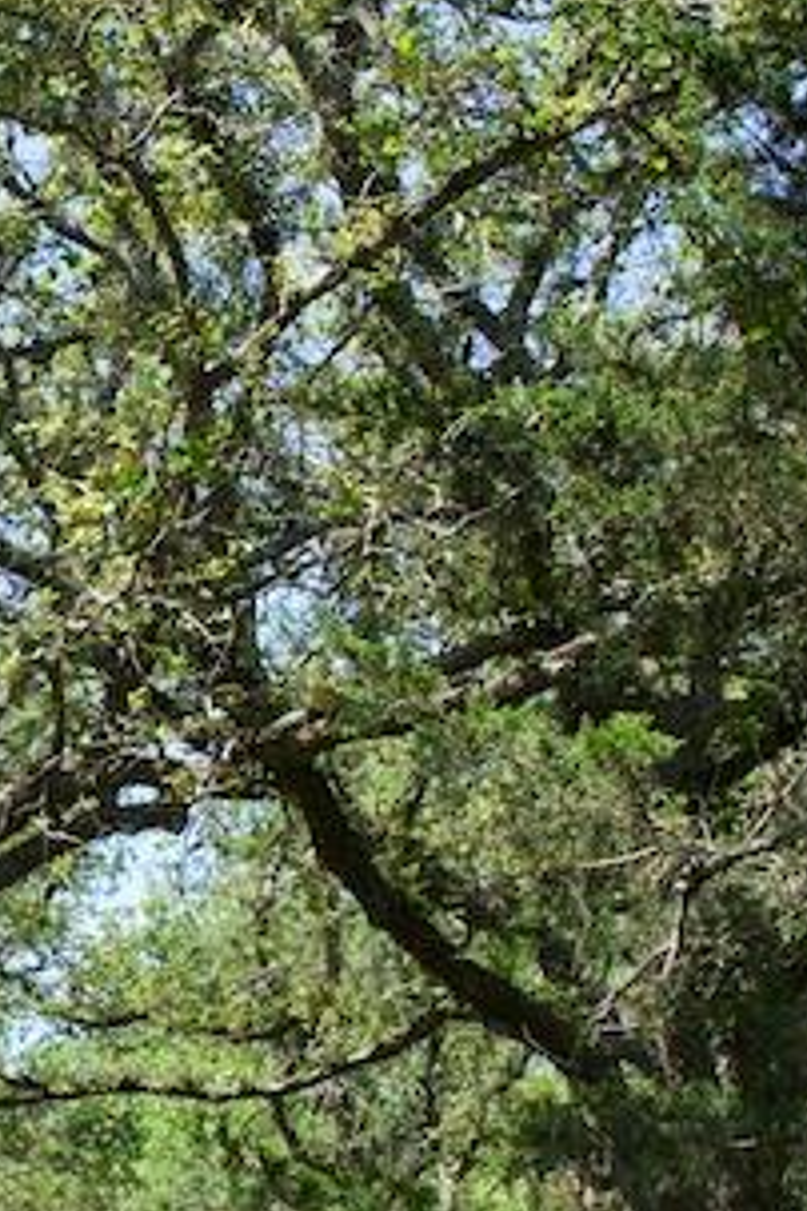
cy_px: 771
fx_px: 3833
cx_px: -663
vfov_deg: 17.9
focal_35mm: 114
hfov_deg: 11.2
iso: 100
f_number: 6.3
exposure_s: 1/100
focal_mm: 24
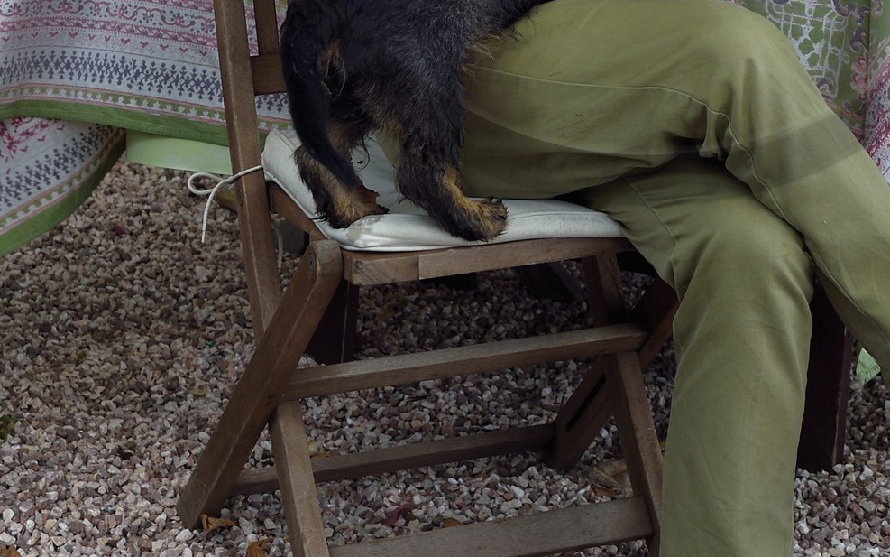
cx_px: 647
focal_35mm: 119
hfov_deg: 17.4
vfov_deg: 10.7
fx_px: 2887
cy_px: -218
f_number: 6.3
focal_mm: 48
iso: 200
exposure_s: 1/250
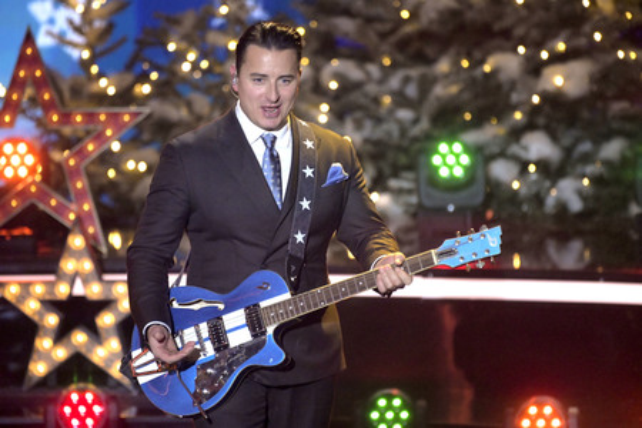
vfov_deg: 2.7
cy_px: 214
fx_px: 8916
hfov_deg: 4.1
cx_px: 321
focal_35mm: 500
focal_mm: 500
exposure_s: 1/400
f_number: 5.6
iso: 10000
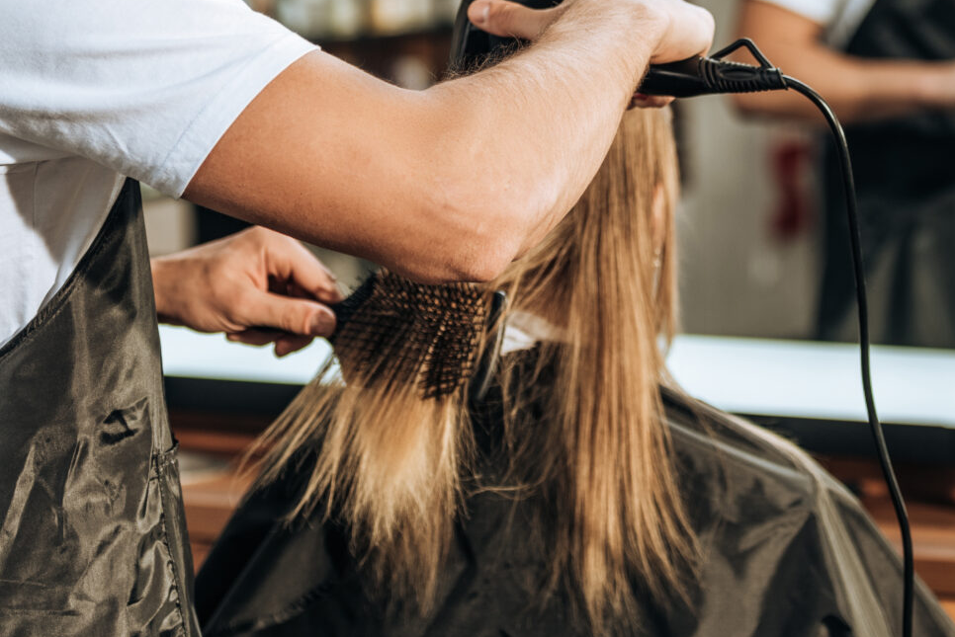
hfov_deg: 12.9
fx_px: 4220
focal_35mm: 159
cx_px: 514
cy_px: 28
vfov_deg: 8.6
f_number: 2.8
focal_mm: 75
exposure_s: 1/200
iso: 160
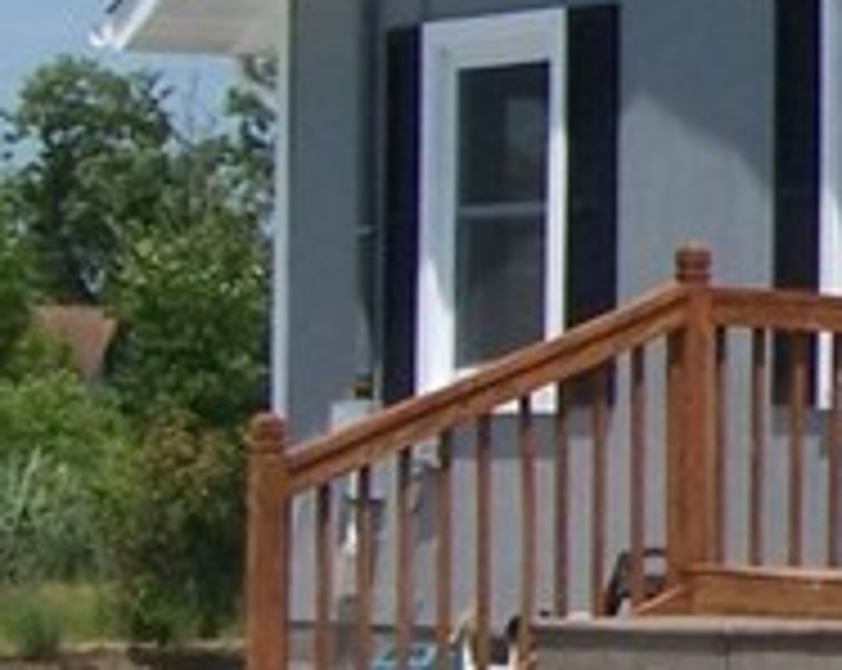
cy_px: 297
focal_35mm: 209
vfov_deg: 7.4
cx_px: 2008
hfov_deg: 8.5
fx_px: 5200
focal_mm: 6.4
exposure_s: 1/250
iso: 64
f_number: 7.1
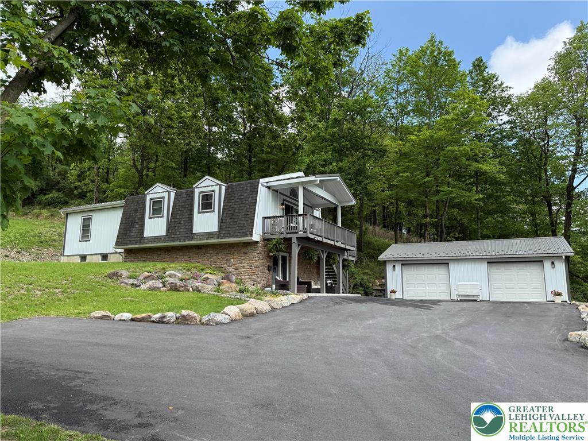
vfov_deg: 56.8
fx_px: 408
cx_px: 294
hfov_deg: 71.6
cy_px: 220
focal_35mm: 24
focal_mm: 6.76
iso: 100
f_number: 1.78
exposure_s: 1/2110
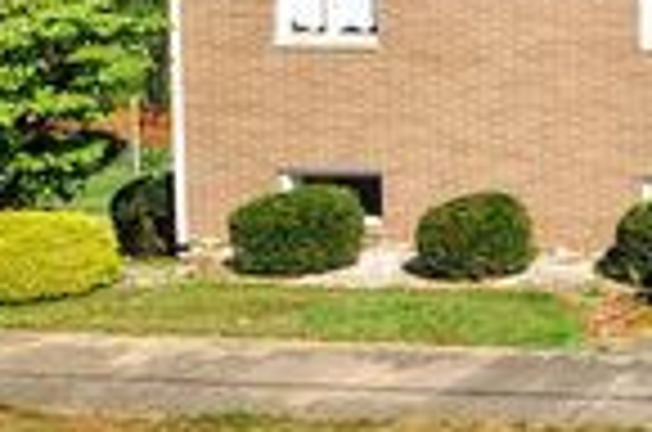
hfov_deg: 24.1
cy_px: 32
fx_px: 1120
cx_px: 1021
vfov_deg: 21.3
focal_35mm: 62
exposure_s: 1/320
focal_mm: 12
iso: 200
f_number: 9
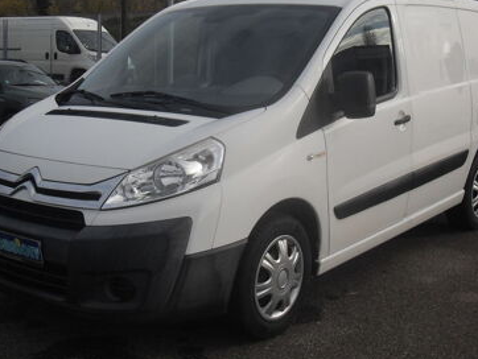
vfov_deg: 29.7
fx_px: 677
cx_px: 250
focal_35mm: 49
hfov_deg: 38.9
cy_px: 160
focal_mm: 6.3
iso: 80
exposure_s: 1/90
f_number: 8.9
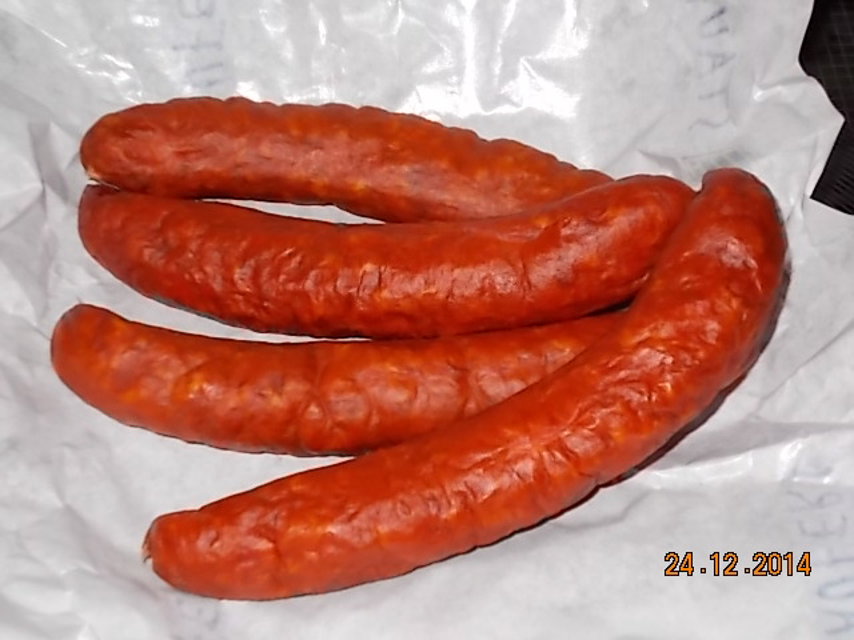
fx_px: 1628
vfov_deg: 22.3
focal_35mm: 66
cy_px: 320
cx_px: 427
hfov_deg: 29.4
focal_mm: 11.8
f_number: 5.3
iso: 200
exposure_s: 1/60
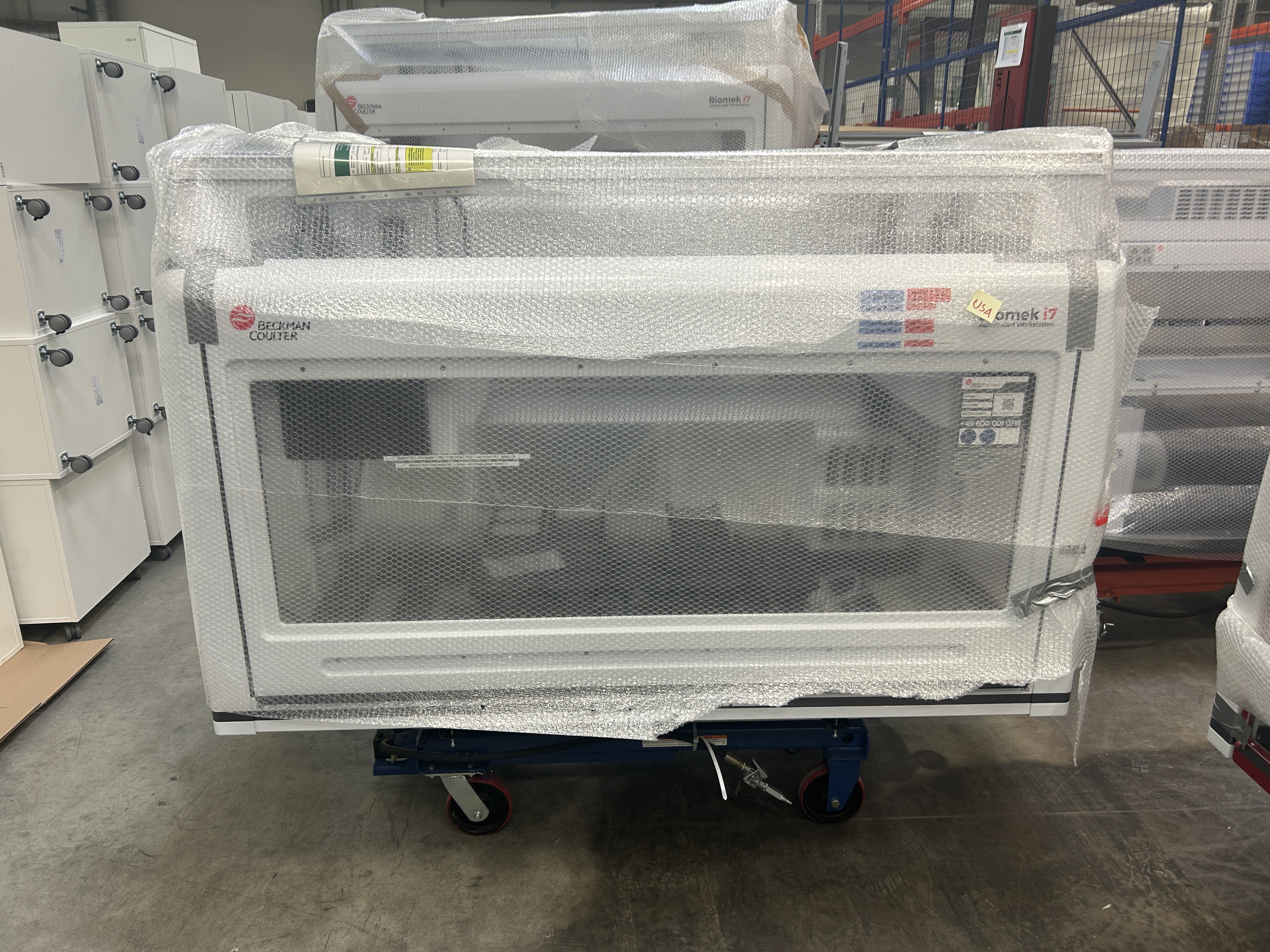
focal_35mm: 26
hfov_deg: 67.3
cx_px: 635
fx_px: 954
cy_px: 476
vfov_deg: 53.1
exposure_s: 1/100
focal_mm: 5.7
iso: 50
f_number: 1.5
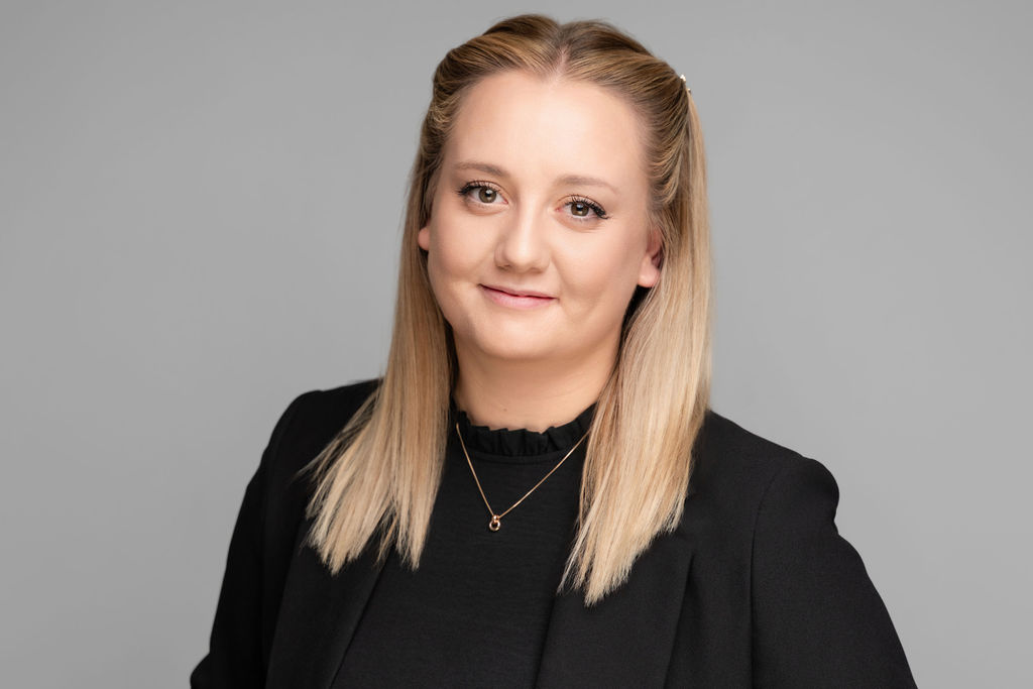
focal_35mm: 69
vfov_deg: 19.7
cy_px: 344
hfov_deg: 29.2
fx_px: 1980
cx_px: 516
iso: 64
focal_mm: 69
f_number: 5
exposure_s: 1/200
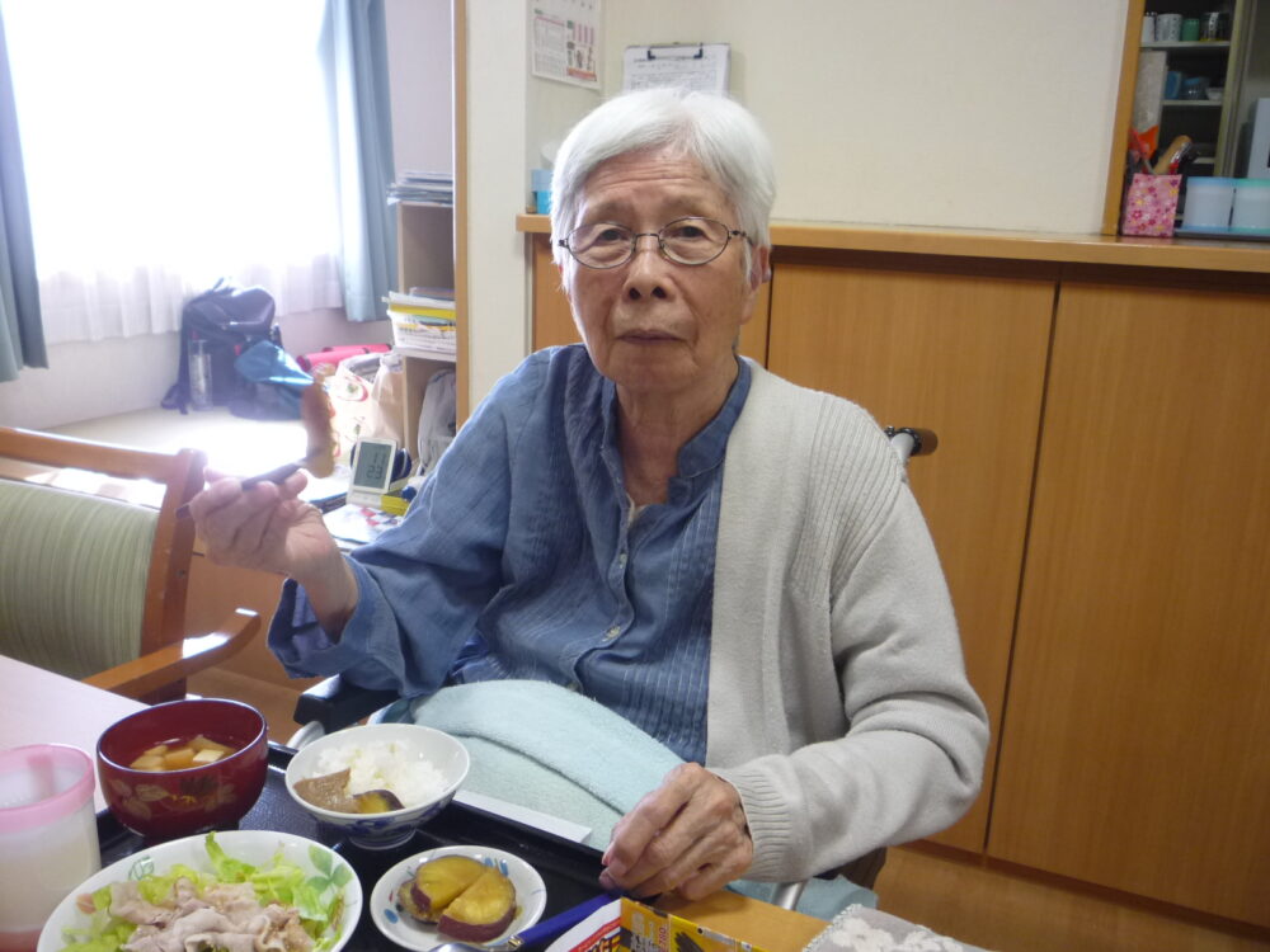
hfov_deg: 60.0
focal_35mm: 30
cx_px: 635
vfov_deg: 46.8
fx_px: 1101
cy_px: 476
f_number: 3.3
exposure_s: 1/30
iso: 200
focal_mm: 5.2
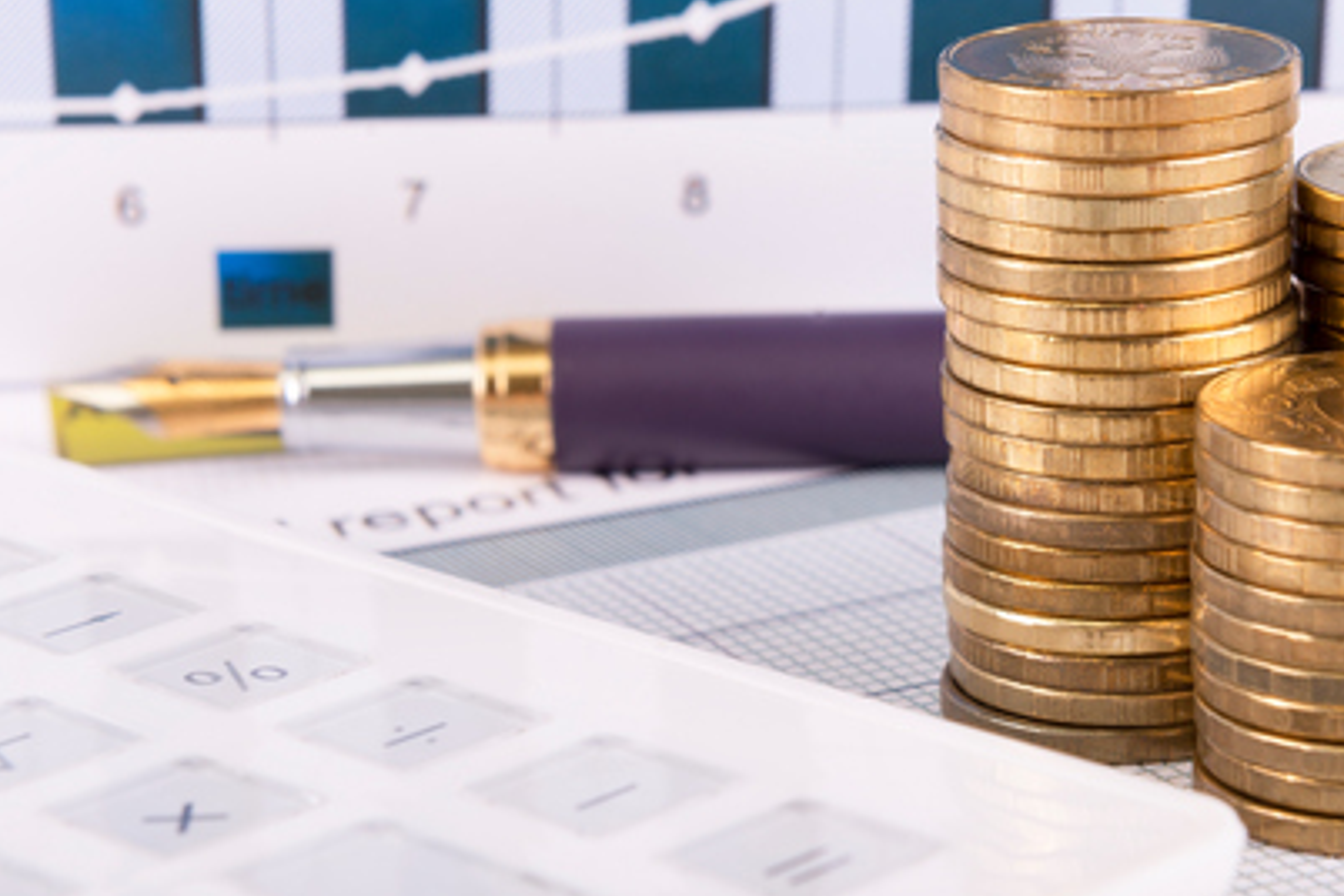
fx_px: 4704
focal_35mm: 126
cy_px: 309
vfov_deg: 10.9
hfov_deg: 16.2
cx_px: 829
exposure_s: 1/250
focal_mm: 70
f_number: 13
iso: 100
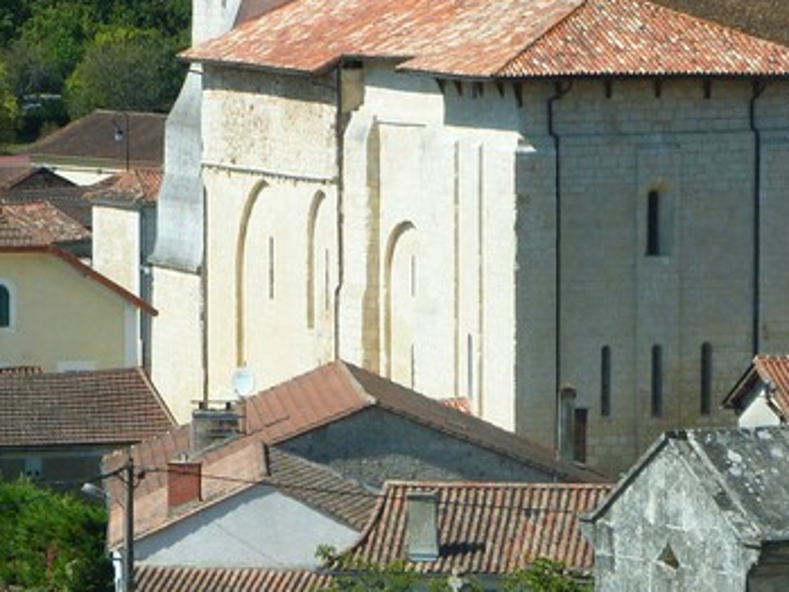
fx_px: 6589
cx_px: 188
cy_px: 111
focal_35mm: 289
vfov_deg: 5.1
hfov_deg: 6.8
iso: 100
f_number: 5.6
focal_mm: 22.7
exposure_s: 1/250
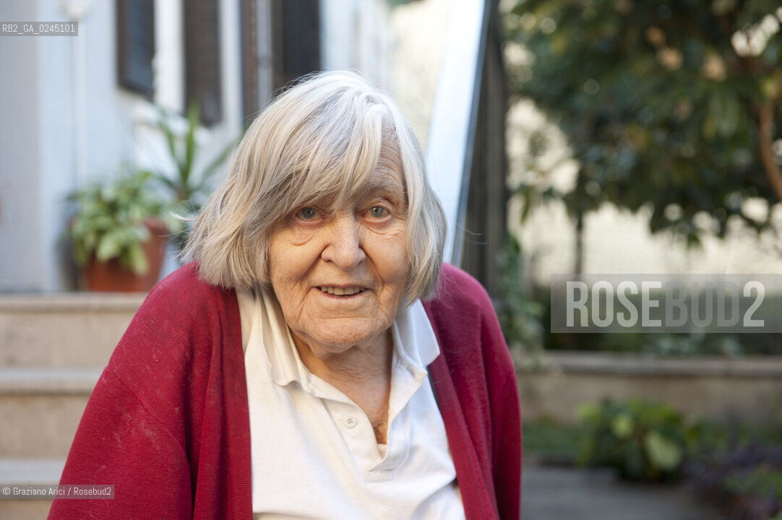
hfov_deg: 32.4
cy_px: 260
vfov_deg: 21.9
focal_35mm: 62
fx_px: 1346
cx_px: 391
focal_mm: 62
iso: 200
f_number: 4
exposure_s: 1/60
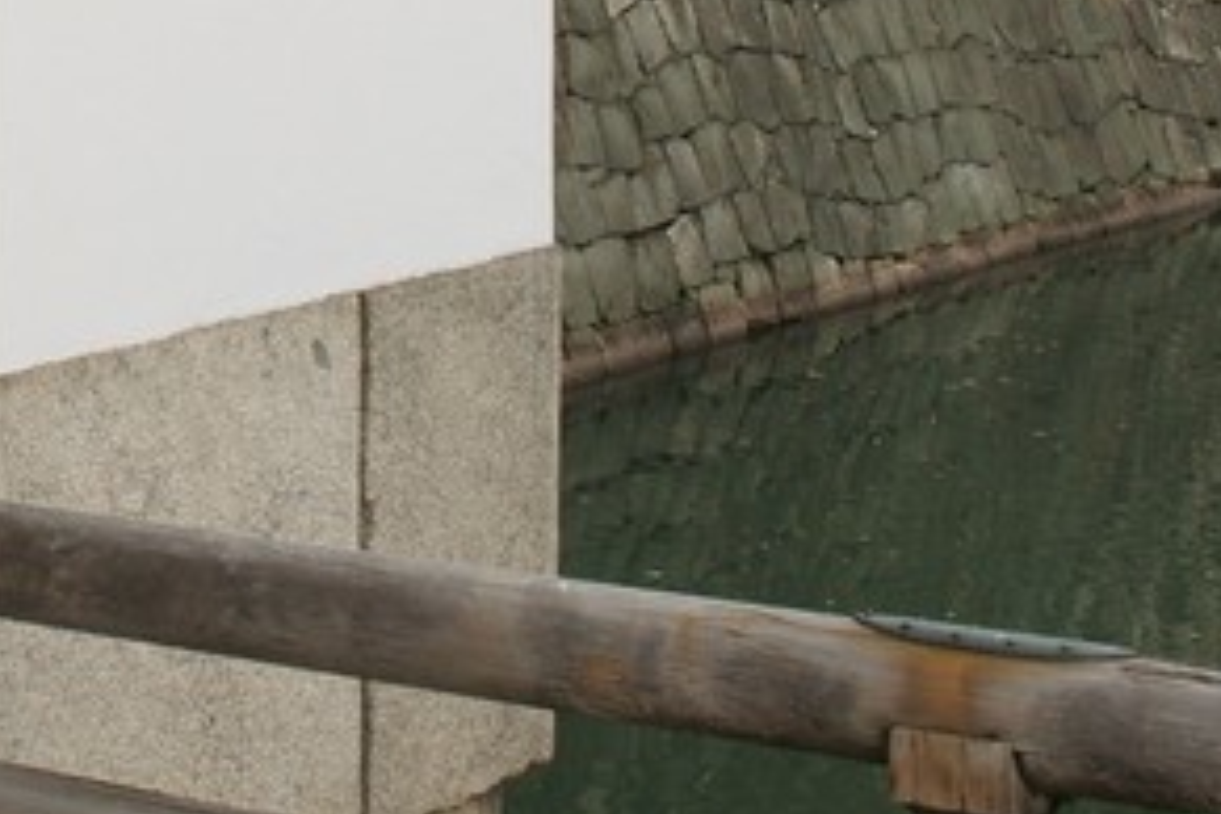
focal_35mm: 95
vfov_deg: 13.6
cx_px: -86
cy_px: -382
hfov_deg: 20.6
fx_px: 3222
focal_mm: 24
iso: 400
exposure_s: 1/250
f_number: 11
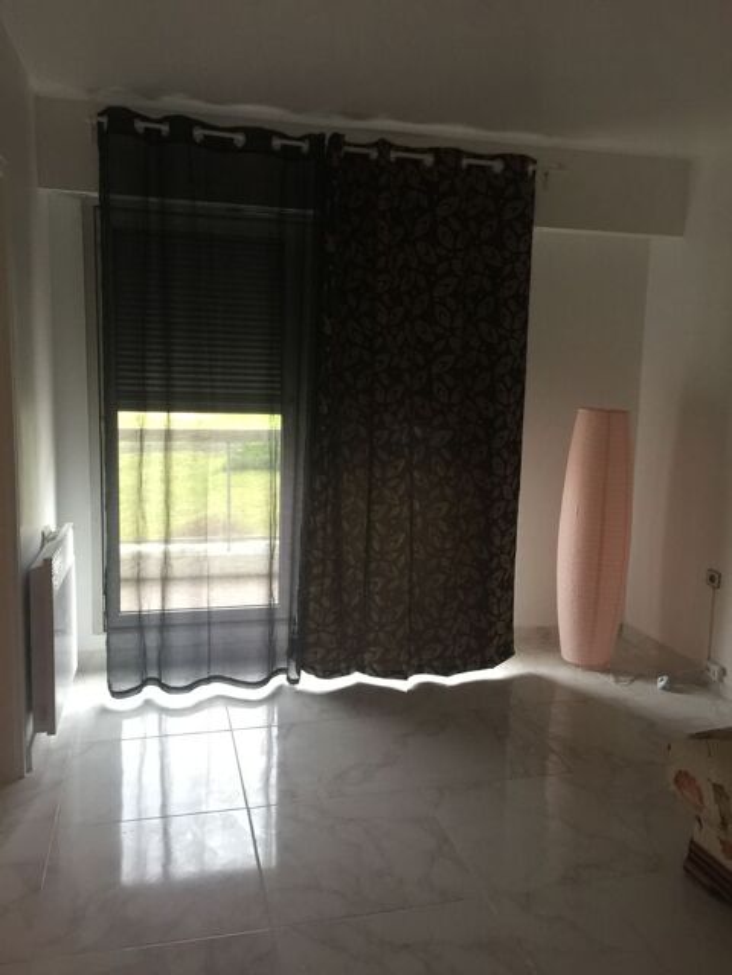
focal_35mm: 29
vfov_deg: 61.7
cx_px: 366
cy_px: 488
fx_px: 818
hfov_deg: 48.2
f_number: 2.2
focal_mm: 4.15
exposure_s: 1/17
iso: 100
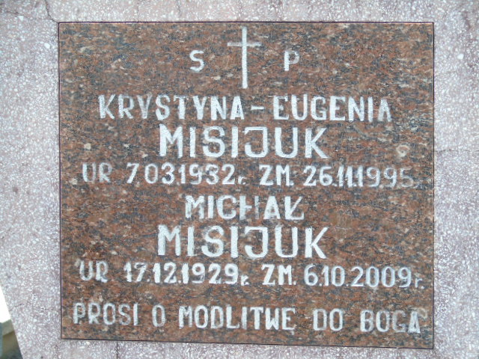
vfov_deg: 8.0
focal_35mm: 186
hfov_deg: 10.6
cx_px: 240
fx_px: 2574
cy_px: 180
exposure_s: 1/125
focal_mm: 33
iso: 200
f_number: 5
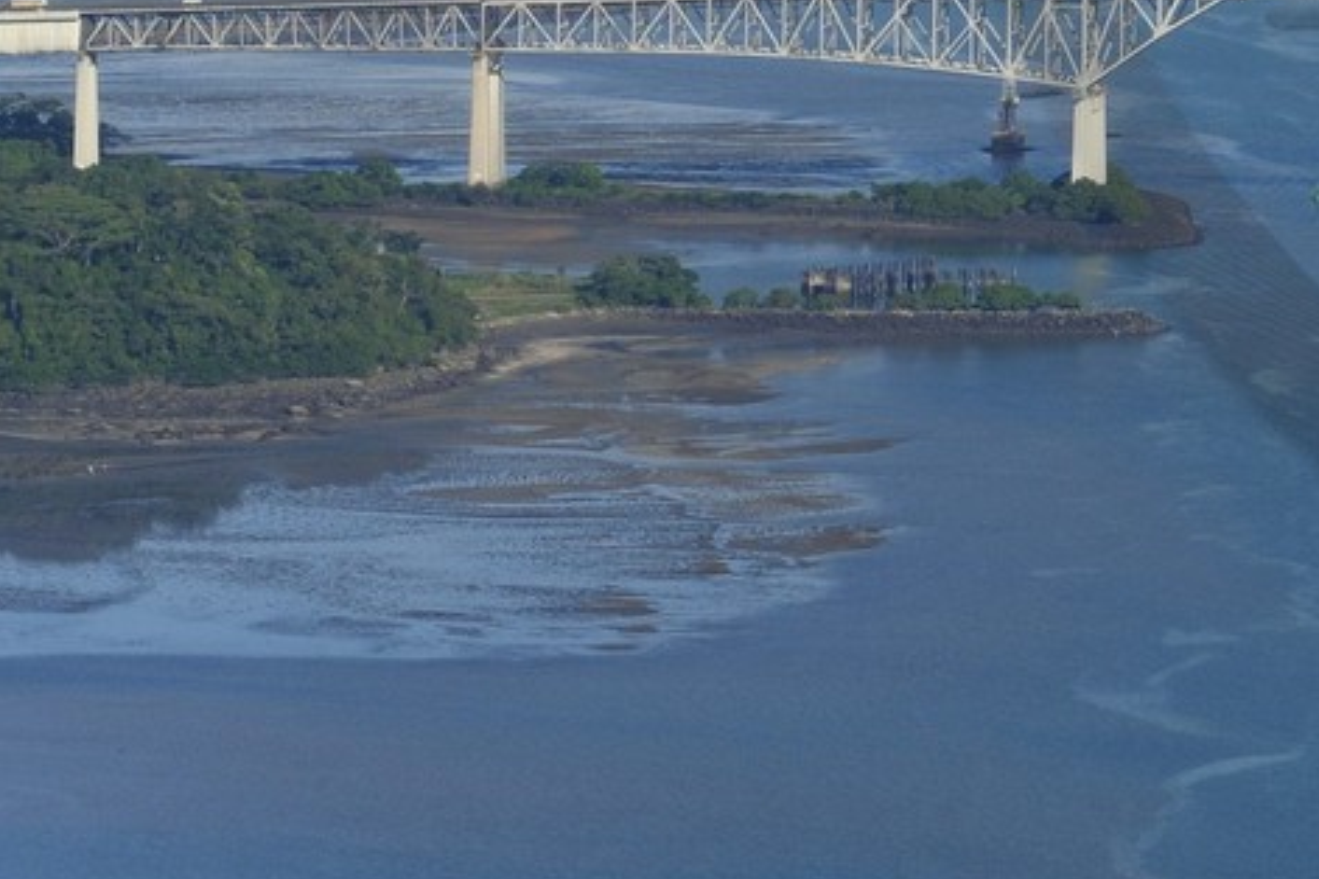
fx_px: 20553
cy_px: -428
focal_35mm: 561
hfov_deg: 3.7
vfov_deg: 2.4
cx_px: 2058
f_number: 11
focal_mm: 165
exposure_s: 1/500
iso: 200
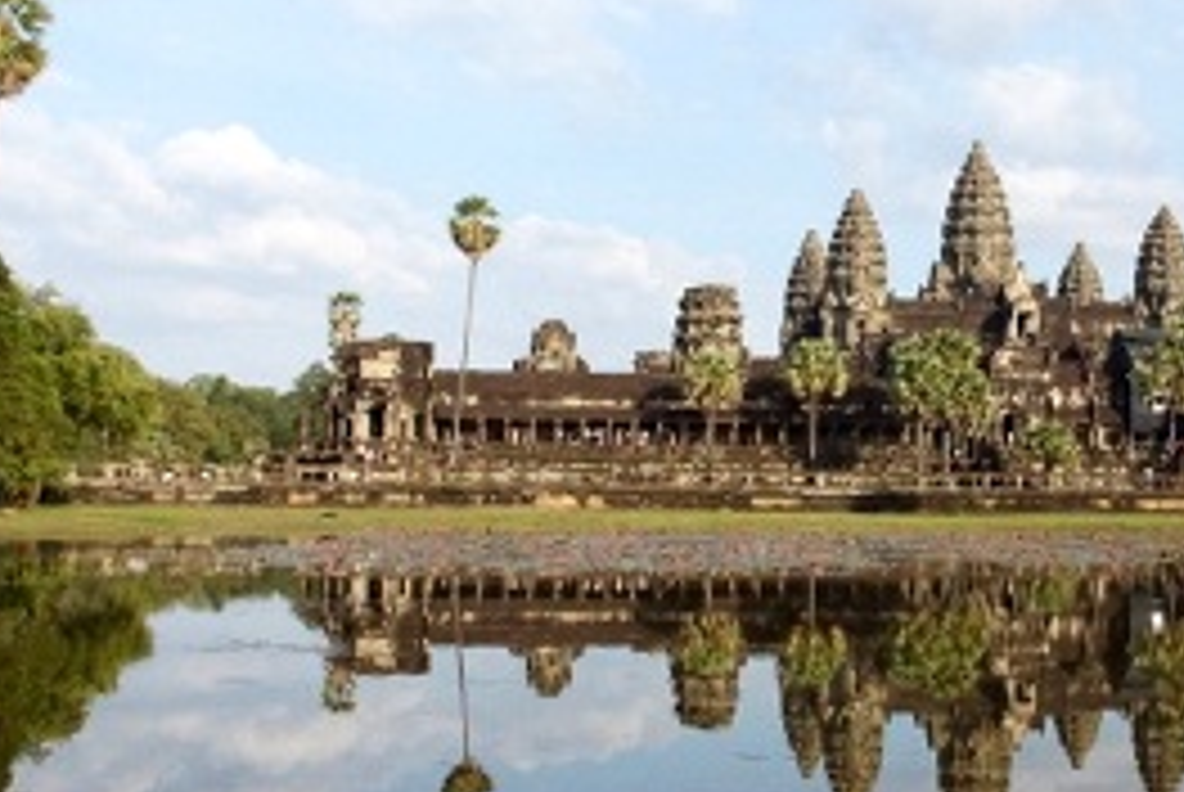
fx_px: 1778
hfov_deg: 36.0
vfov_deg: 25.1
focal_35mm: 54
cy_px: 407
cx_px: 894
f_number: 9
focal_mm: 18
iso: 2000
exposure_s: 1/2500
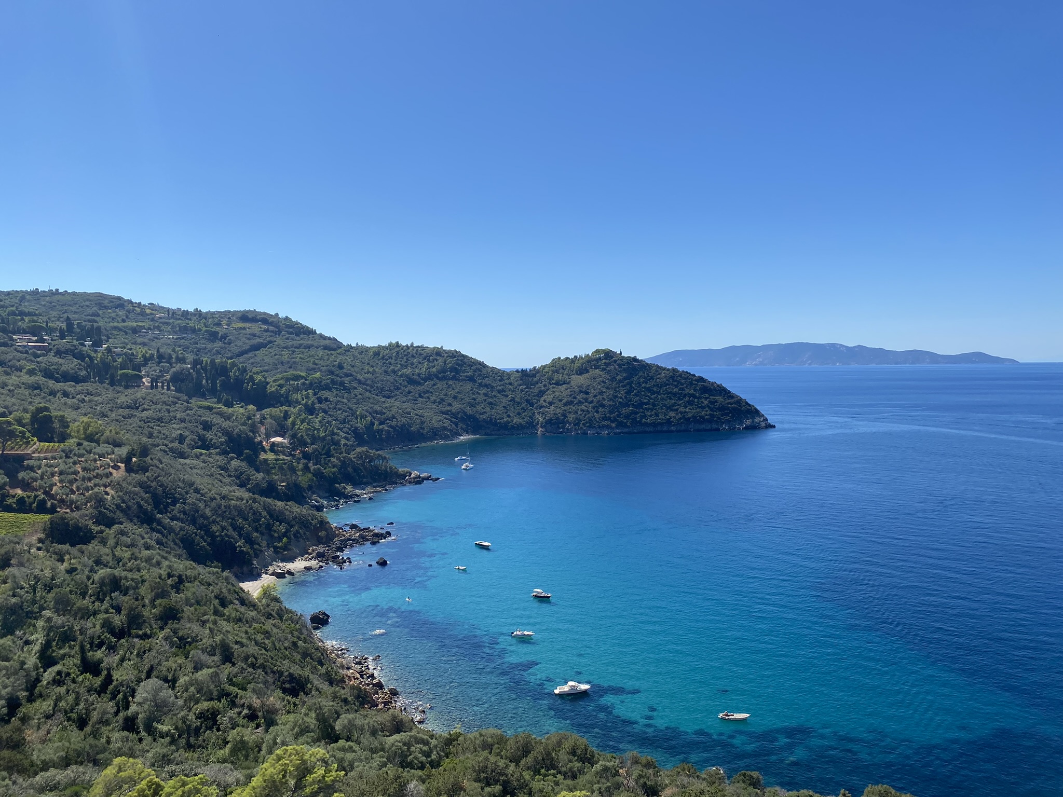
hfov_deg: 67.3
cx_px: 532
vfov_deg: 53.1
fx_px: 798
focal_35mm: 26
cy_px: 398
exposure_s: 1/3497
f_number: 1.8
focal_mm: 4.25
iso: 32
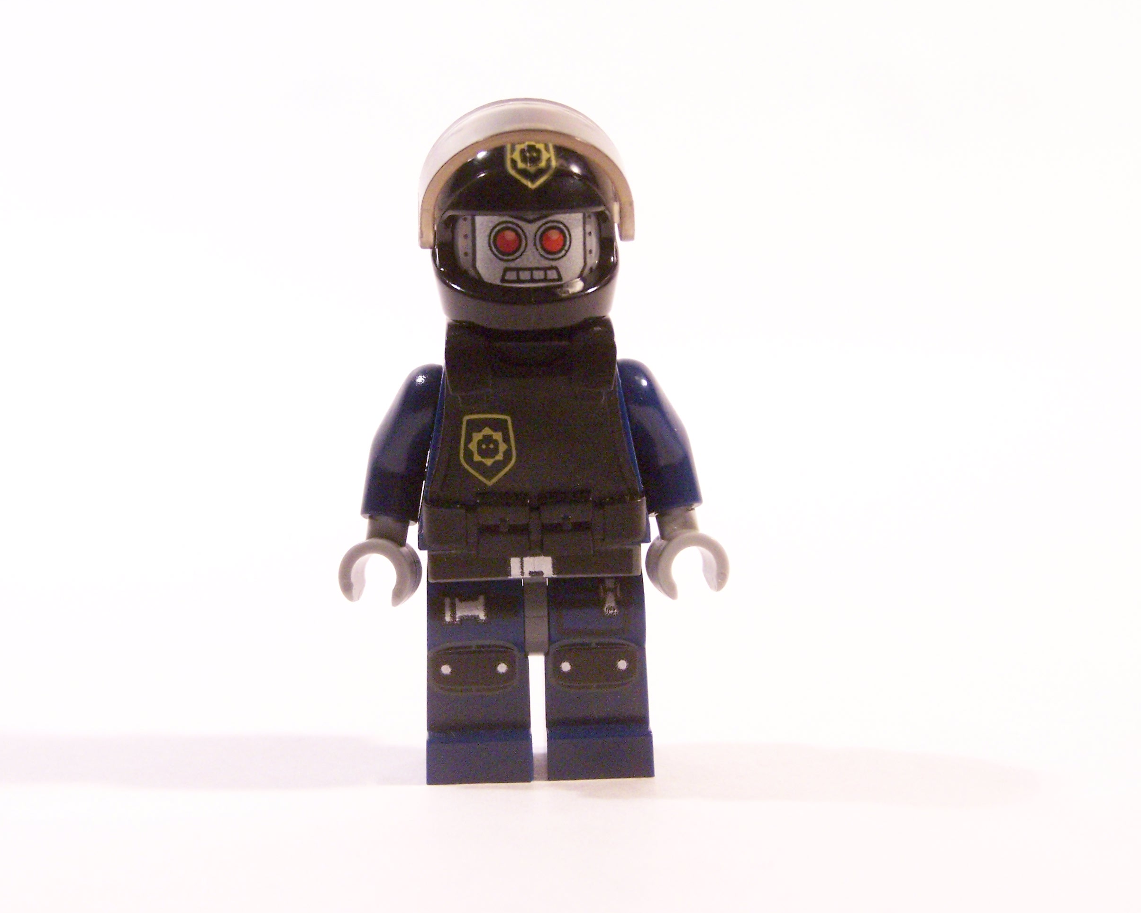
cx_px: 546
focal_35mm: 70
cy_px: 456
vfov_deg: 21.9
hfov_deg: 27.1
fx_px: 2364
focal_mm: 11.1
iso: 400
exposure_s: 1/30
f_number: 3.6
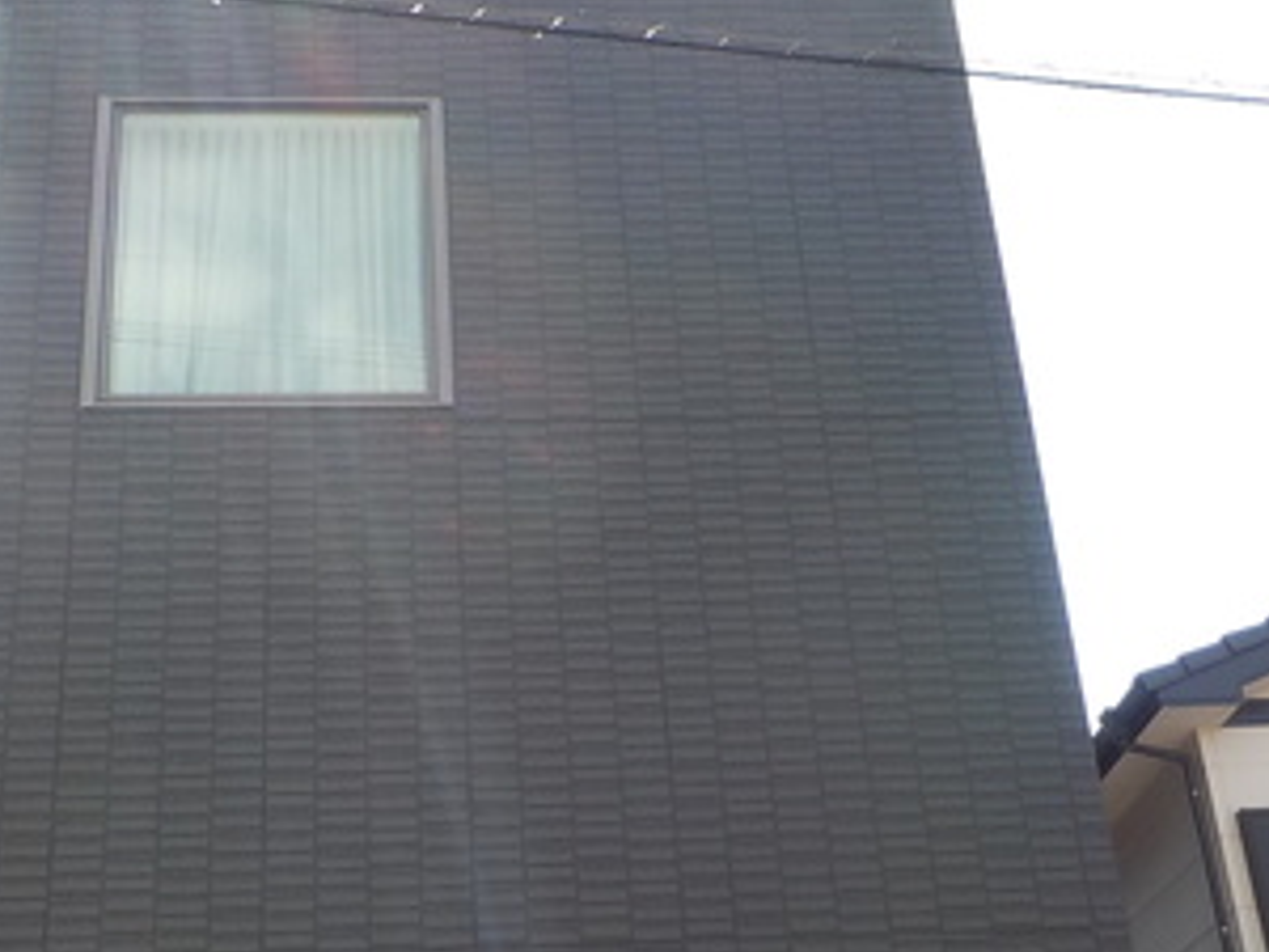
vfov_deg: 29.0
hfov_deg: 38.1
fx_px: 1833
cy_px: 607
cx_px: 554
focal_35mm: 50
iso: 125
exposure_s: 1/500
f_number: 3.3
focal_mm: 4.1
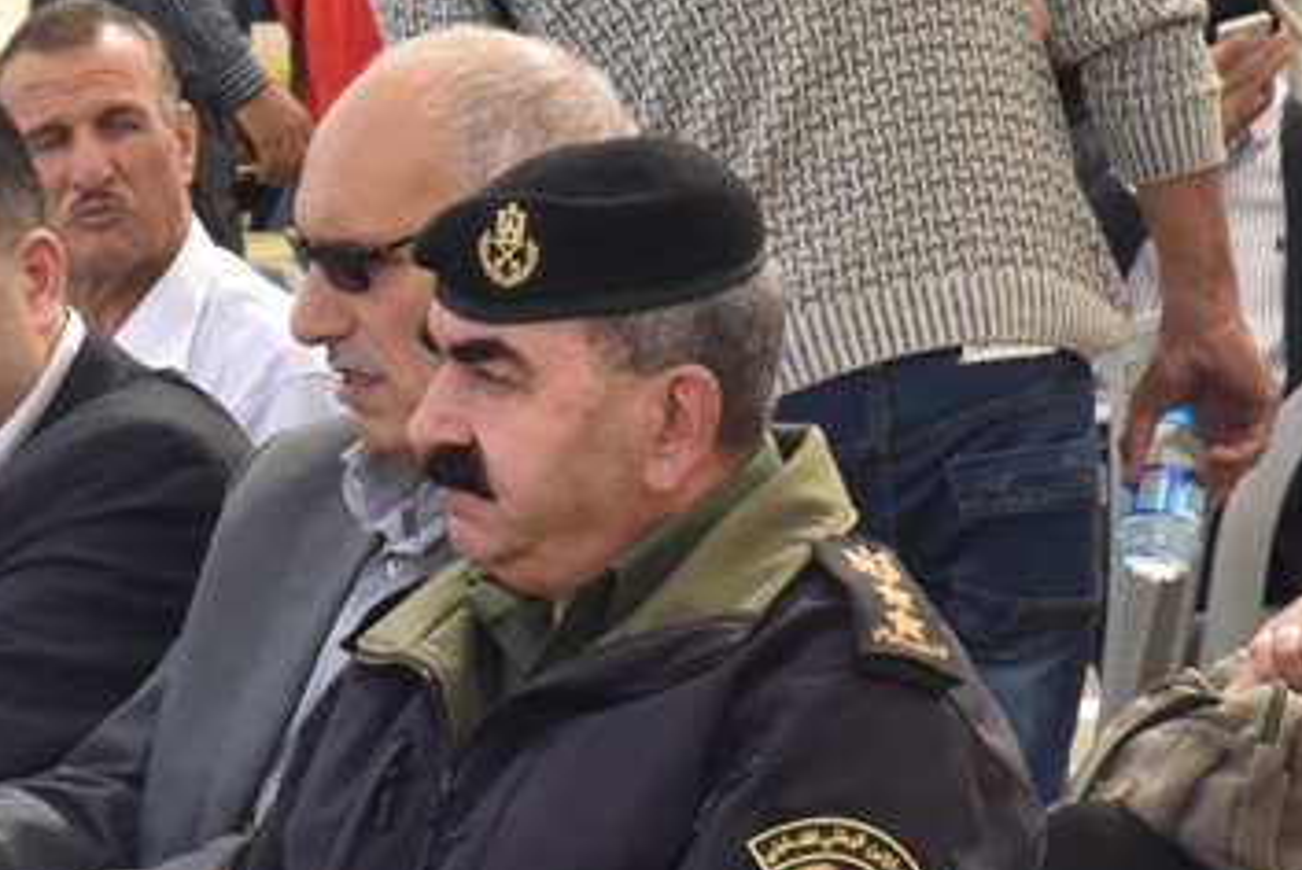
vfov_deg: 4.3
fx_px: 11546
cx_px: -103
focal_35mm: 319
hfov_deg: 6.4
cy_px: 651
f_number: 14
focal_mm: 110
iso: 1600
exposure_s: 1/800
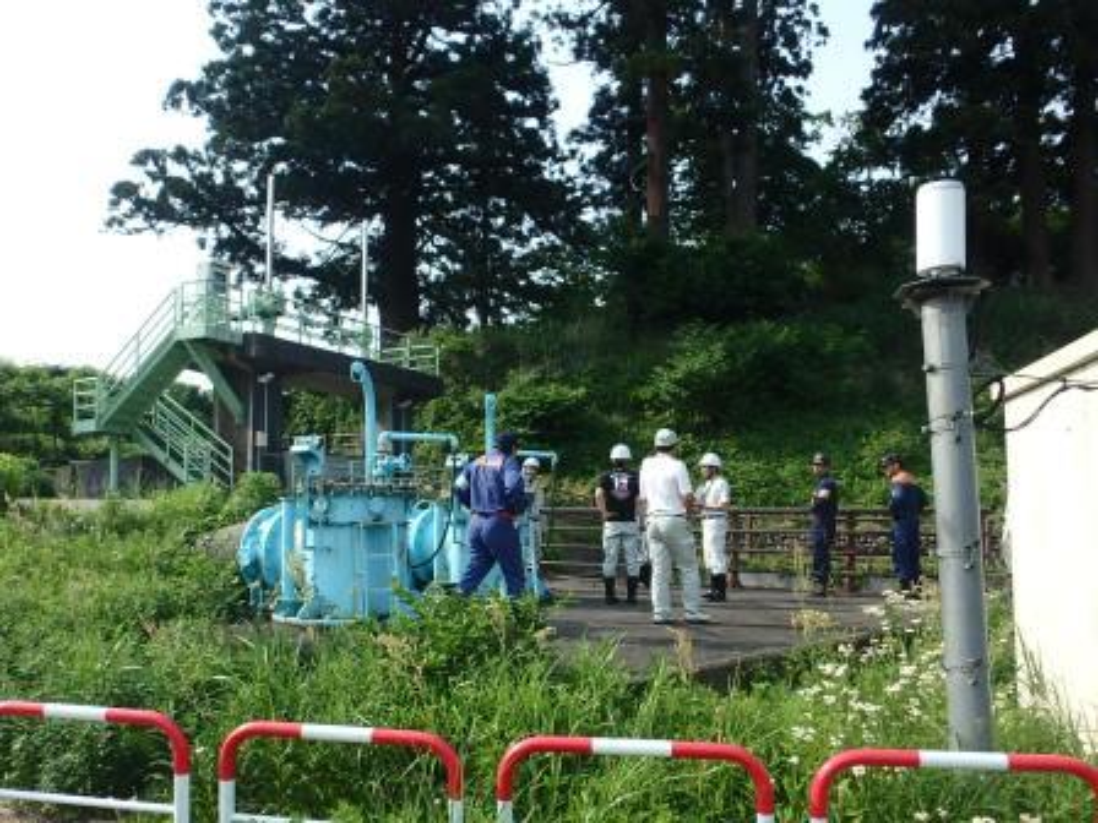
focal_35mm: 21
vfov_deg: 63.4
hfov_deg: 79.0
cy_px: 412
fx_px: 666
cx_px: 549
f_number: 3.5
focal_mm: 3.7
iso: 125
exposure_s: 1/640
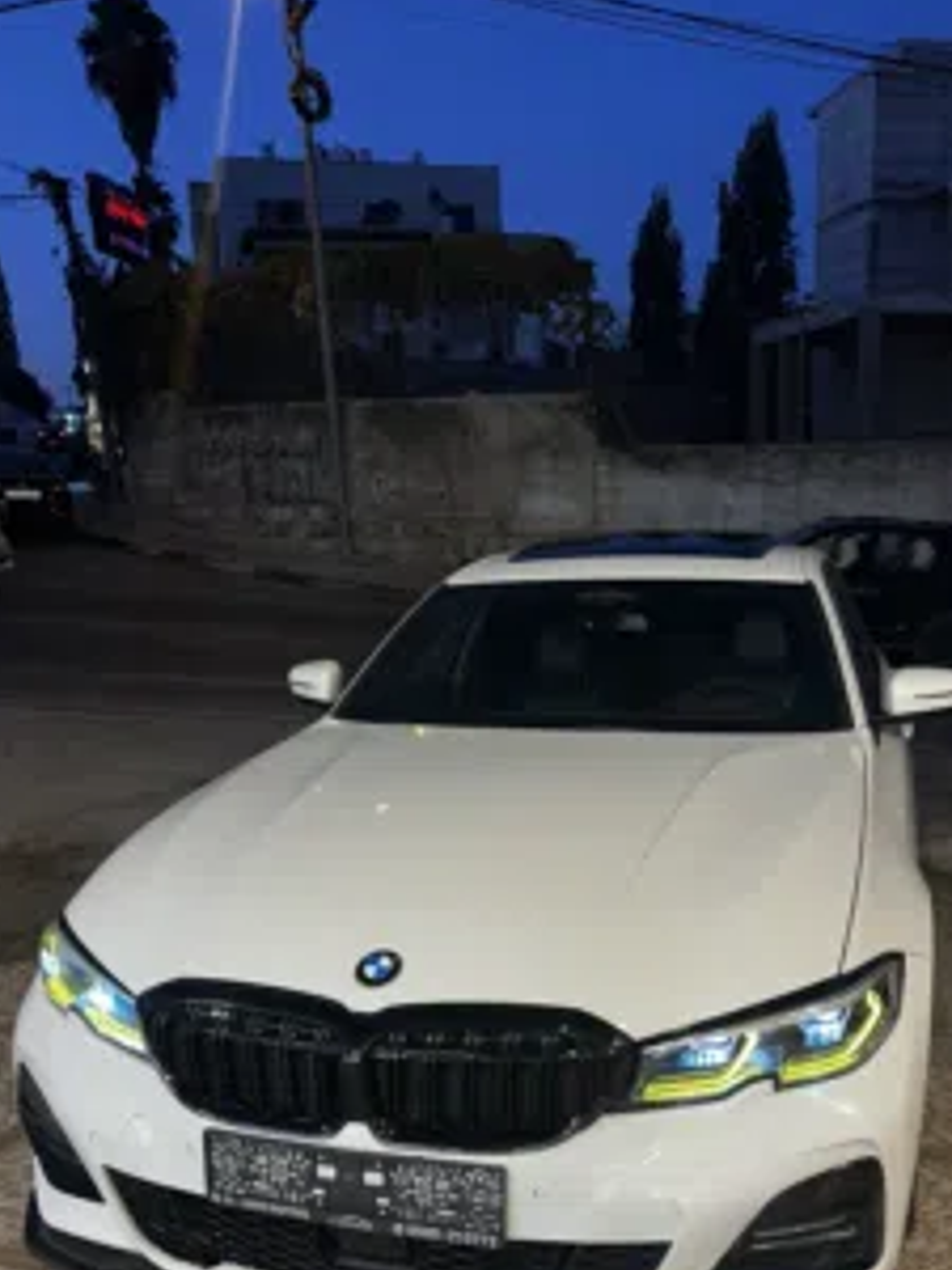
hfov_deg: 44.0
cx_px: 550
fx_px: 1173
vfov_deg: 56.2
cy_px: 792
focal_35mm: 32
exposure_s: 1/100
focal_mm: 6.86
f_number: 1.78
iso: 100
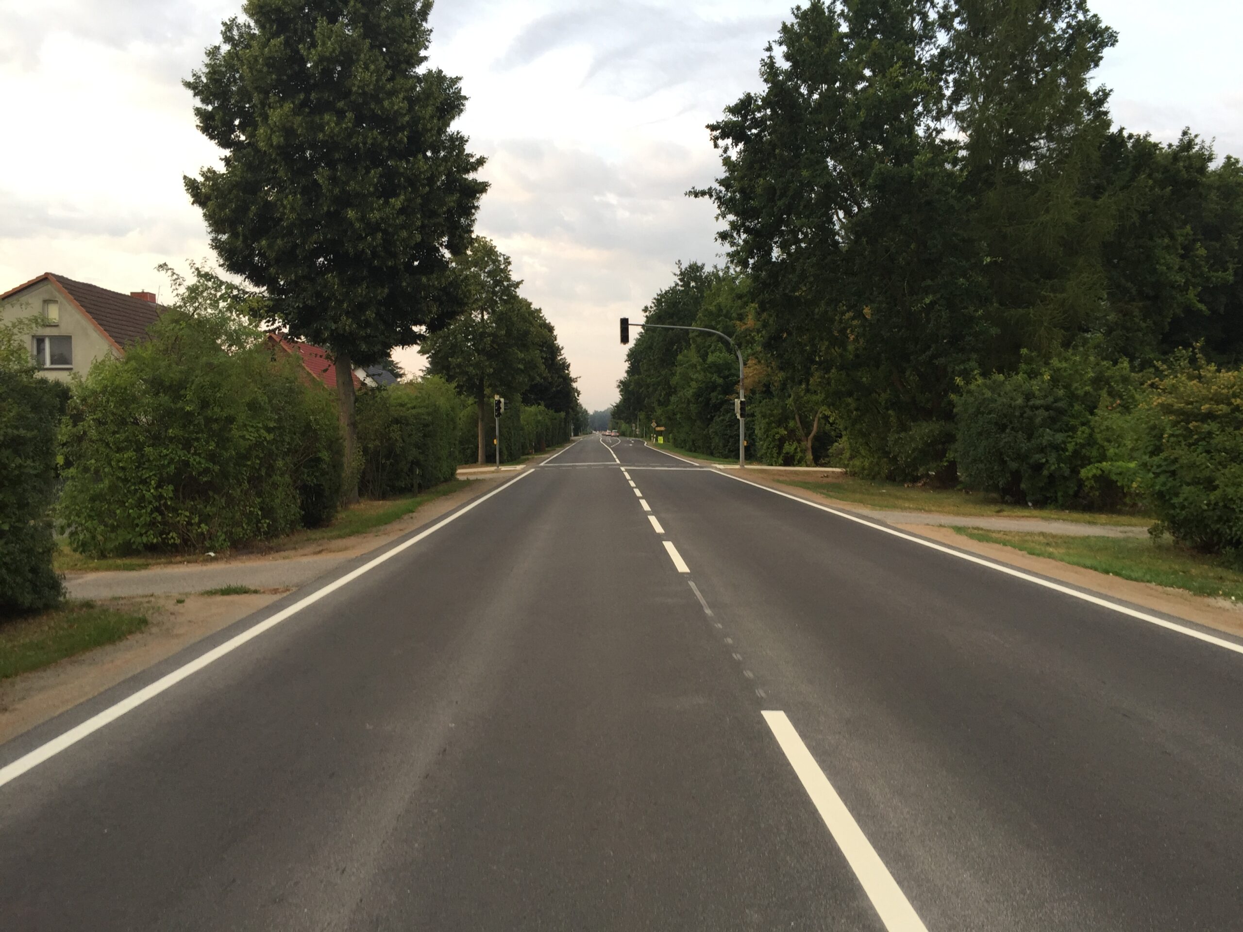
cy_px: 466
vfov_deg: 48.2
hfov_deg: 61.7
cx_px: 622
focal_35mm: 29
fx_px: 1041
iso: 32
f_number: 2.2
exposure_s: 1/120
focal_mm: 4.15
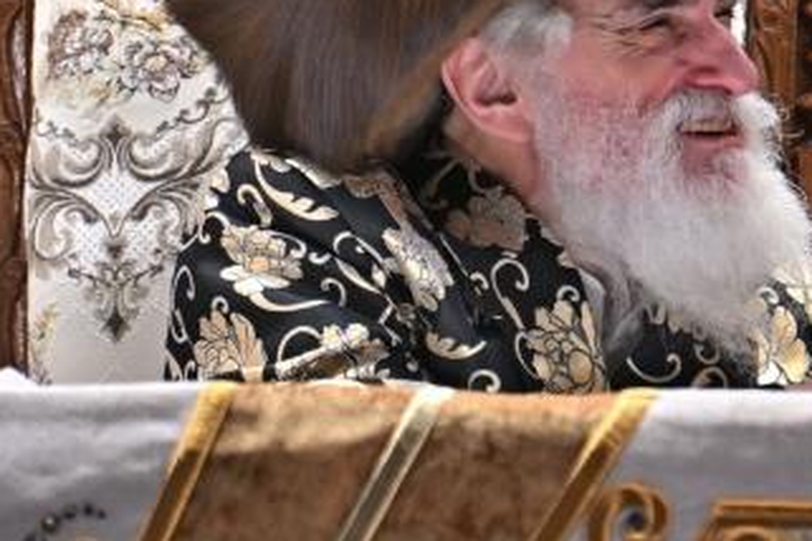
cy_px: -130
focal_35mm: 956
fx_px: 21561
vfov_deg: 1.4
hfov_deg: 2.2
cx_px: 926
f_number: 2.8
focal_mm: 200
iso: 500
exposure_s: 1/640
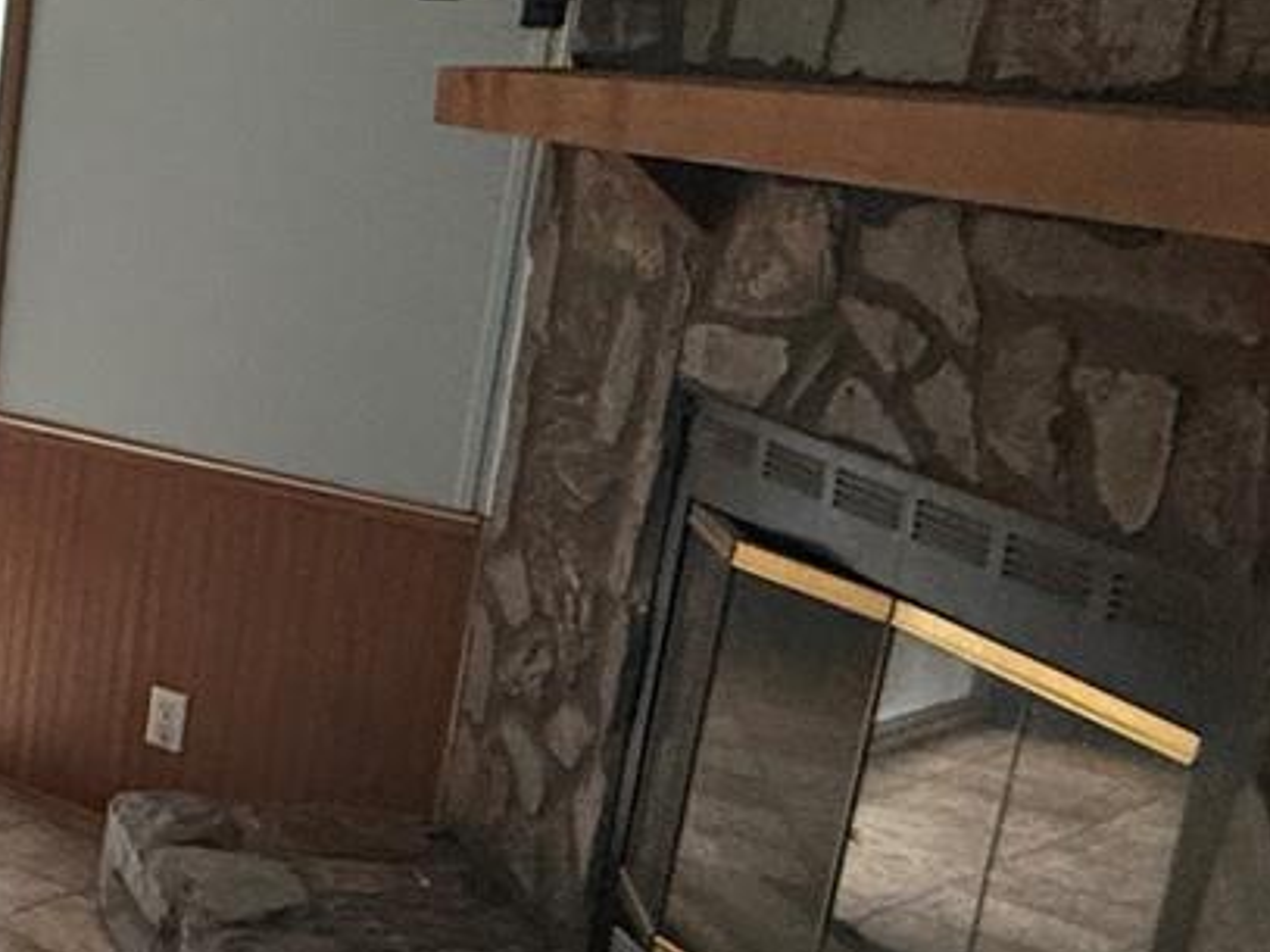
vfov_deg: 26.5
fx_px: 2017
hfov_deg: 23.4
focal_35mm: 55
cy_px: 350
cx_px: -864
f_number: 2.2
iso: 200
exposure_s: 1/60
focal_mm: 2.22
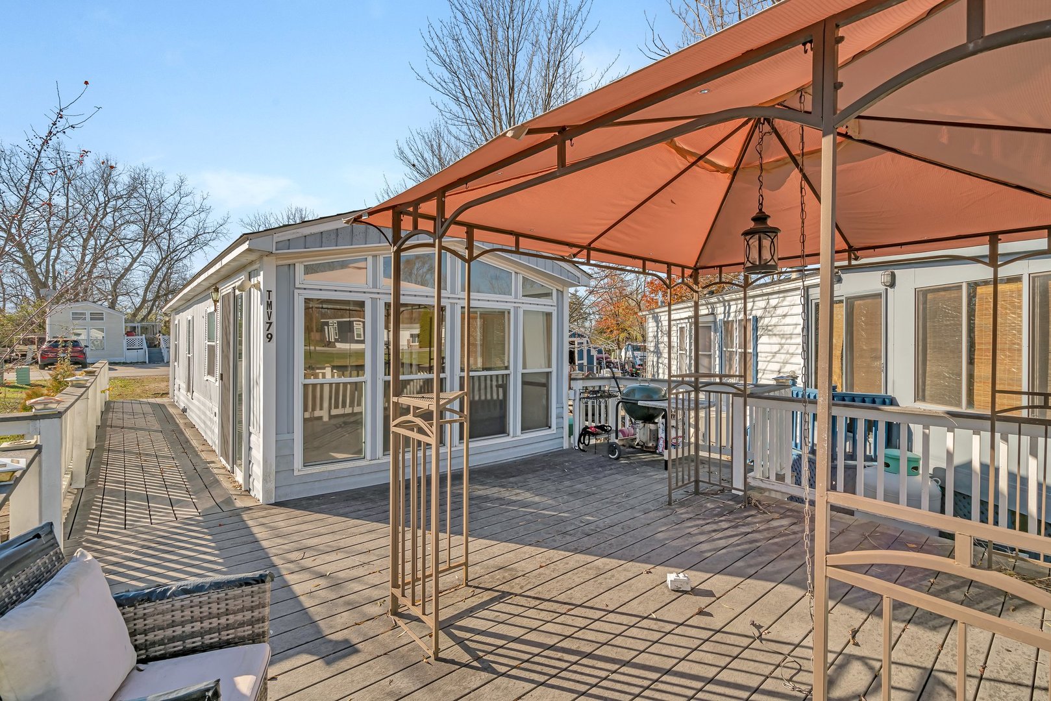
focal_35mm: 16
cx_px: 526
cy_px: 350
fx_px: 467
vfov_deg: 73.8
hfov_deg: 96.7
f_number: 9
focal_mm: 16
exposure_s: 1/400
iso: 200
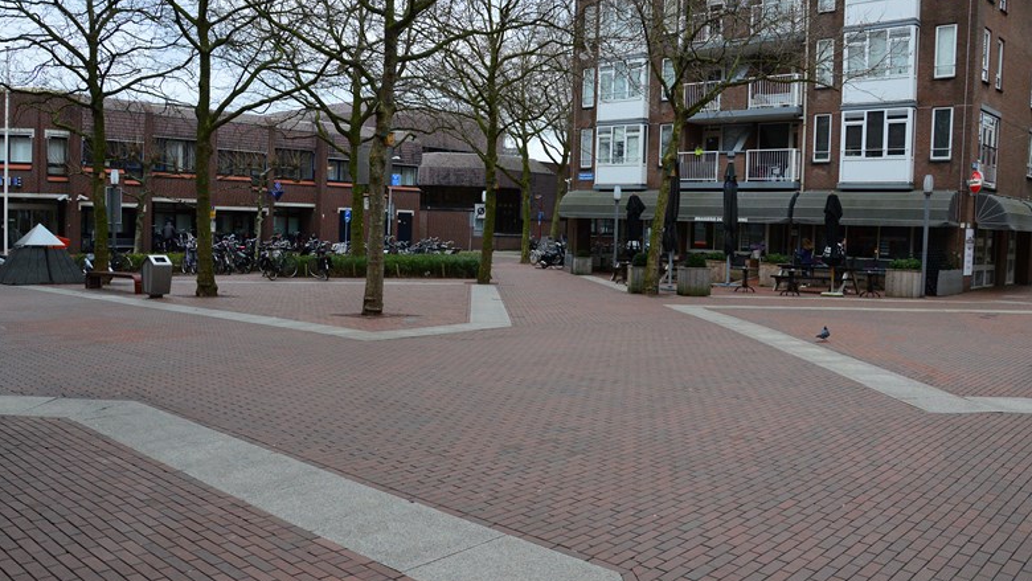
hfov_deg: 66.1
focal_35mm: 29
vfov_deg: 40.2
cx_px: 504
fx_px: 794
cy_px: 273
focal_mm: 18
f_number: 7.1
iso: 1600
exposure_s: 1/640
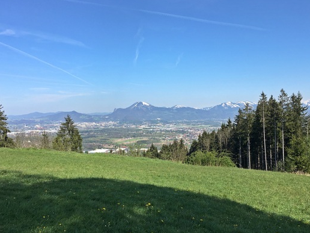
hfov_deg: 55.3
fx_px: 296
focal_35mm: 33
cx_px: 166
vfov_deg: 42.9
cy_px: 126
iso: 25
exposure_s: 1/1261
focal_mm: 4.15
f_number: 2.2
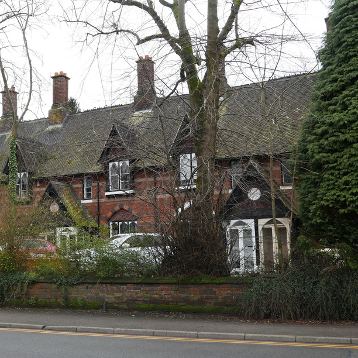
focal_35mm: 46
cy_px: 187
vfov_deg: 36.8
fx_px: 538
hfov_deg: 35.8
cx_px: 81
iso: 200
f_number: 5.6
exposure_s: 1/160
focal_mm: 13.9
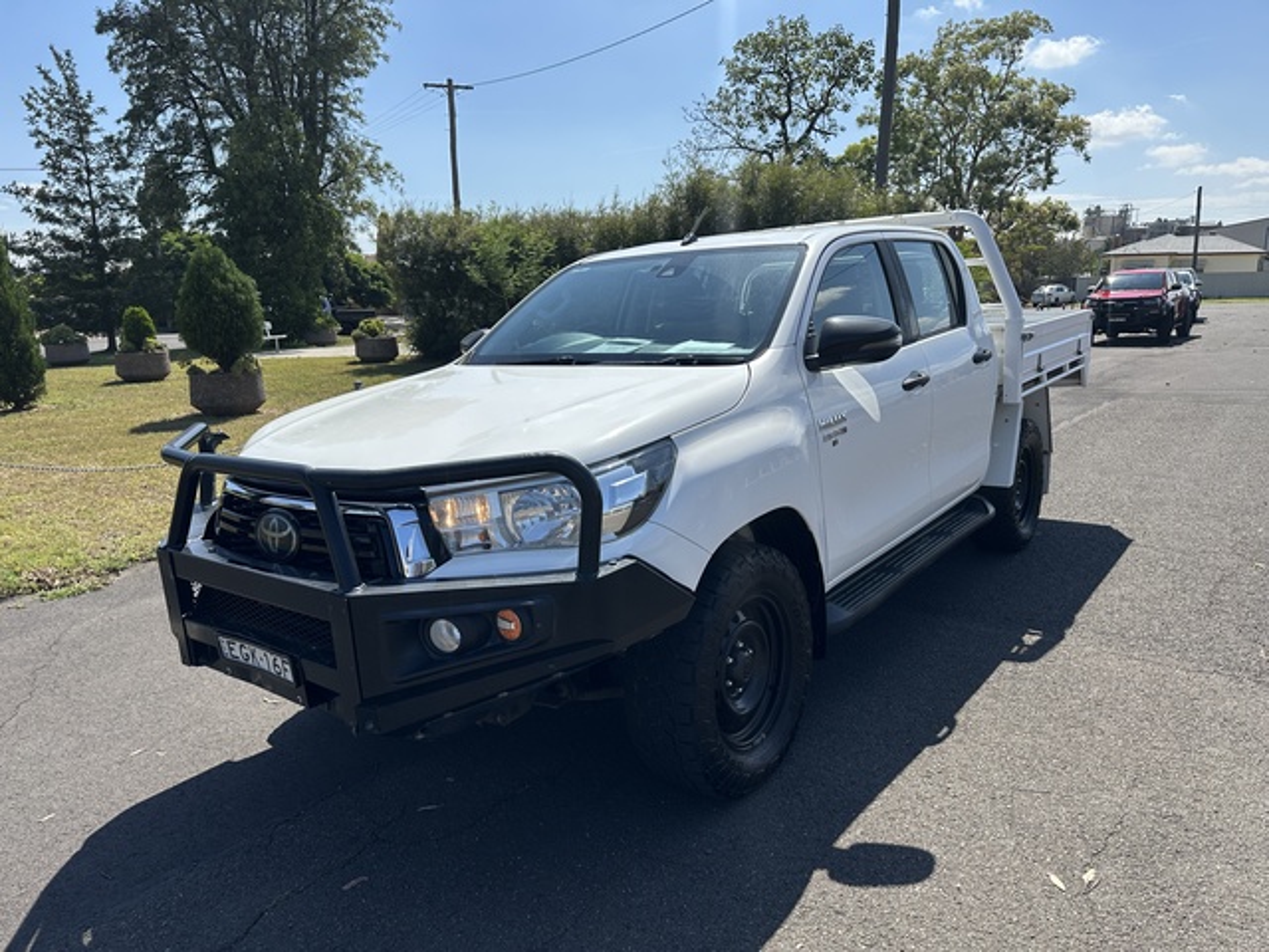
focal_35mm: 24
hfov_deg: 71.6
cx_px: 634
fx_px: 880
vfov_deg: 56.8
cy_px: 476
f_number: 1.78
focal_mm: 6.86
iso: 80
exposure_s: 1/4545
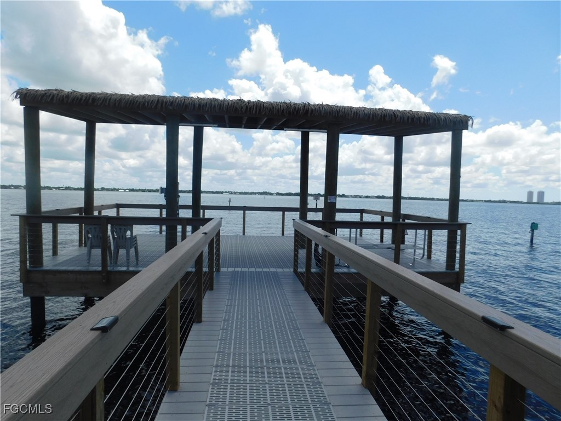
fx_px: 373
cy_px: 210
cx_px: 280
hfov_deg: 73.9
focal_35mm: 23
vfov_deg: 58.9
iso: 125
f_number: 6
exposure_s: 1/640
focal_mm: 4
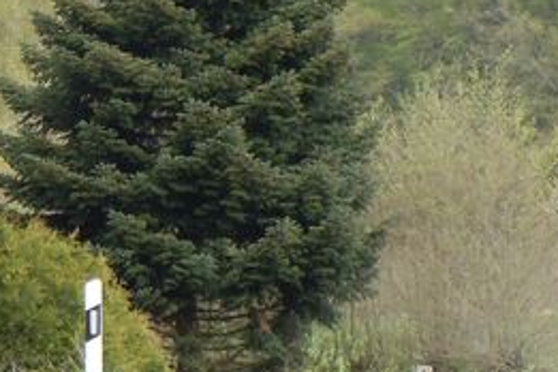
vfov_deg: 2.7
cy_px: 162
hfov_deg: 4.0
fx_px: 7920
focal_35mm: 511
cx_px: -47
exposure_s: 1/160
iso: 160
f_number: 4.7
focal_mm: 36
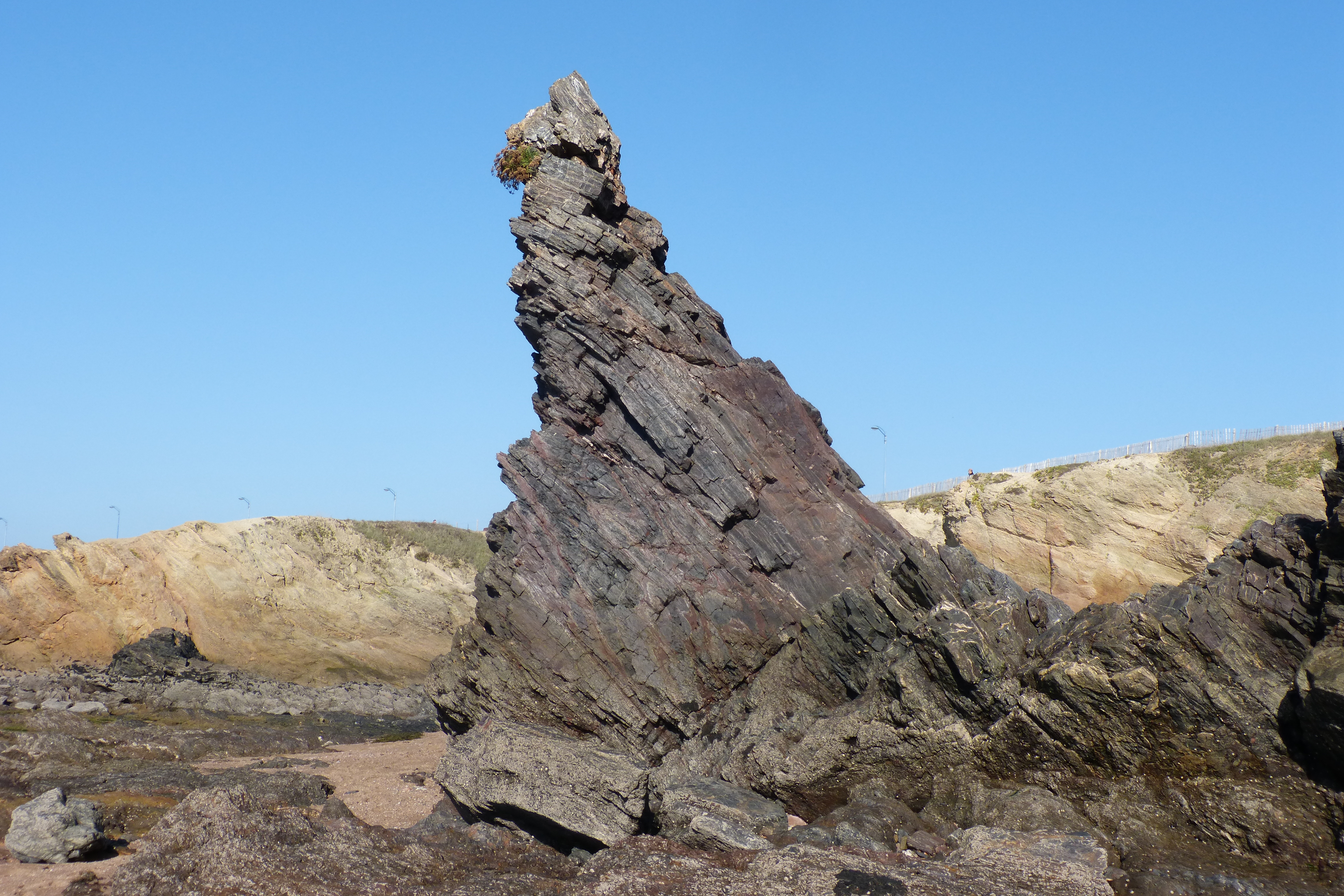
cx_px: 671
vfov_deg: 28.1
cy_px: 400
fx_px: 1792
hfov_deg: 41.1
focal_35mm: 48
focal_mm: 8.3
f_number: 4
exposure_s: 1/1300
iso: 100
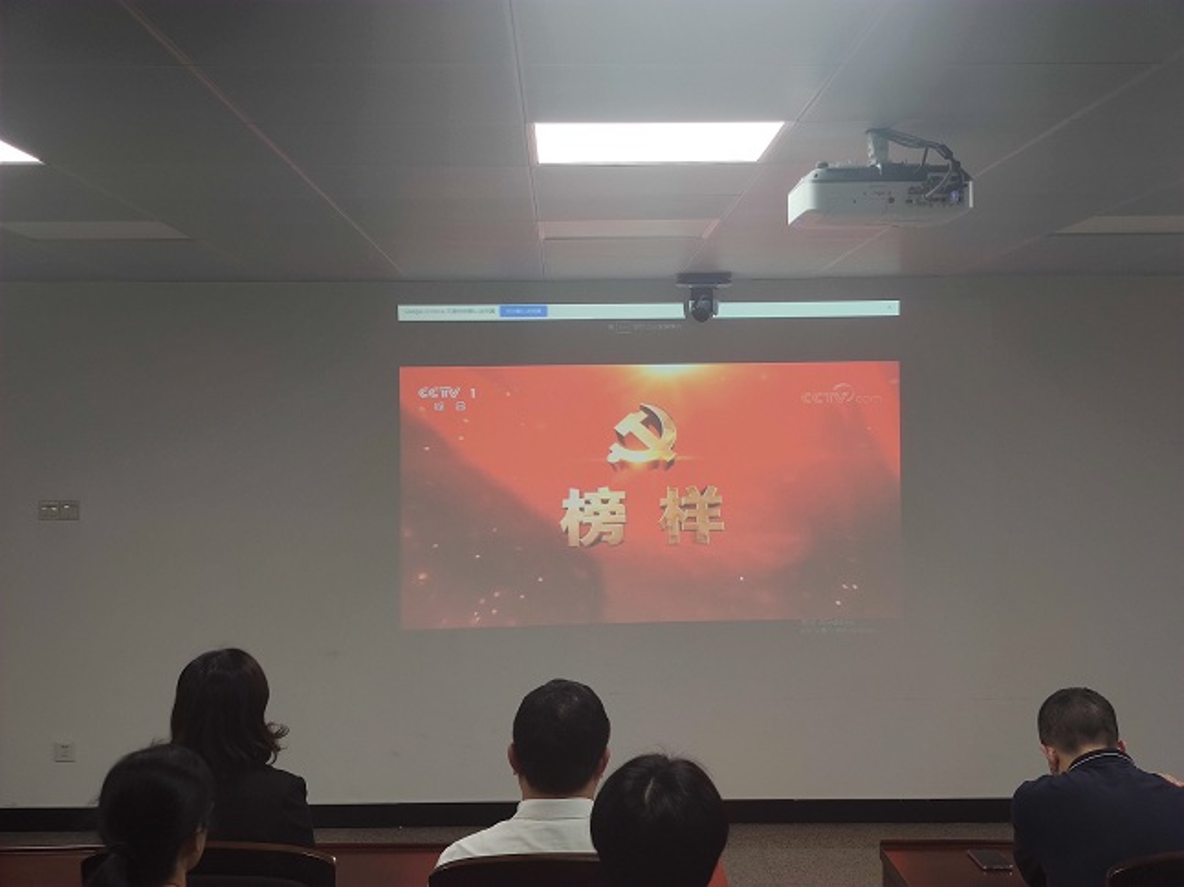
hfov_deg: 39.7
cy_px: 444
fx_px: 1641
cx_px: 592
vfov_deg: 30.2
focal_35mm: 48
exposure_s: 1/100
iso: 58
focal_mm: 8.16
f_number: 2
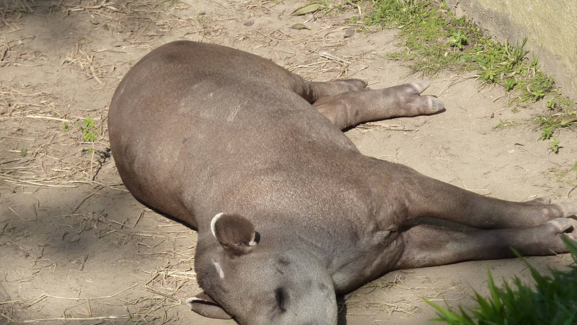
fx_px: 3917
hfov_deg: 8.4
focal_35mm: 256
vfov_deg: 4.7
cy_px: 167
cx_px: 328
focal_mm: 32.1
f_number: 4.5
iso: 125
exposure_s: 1/320
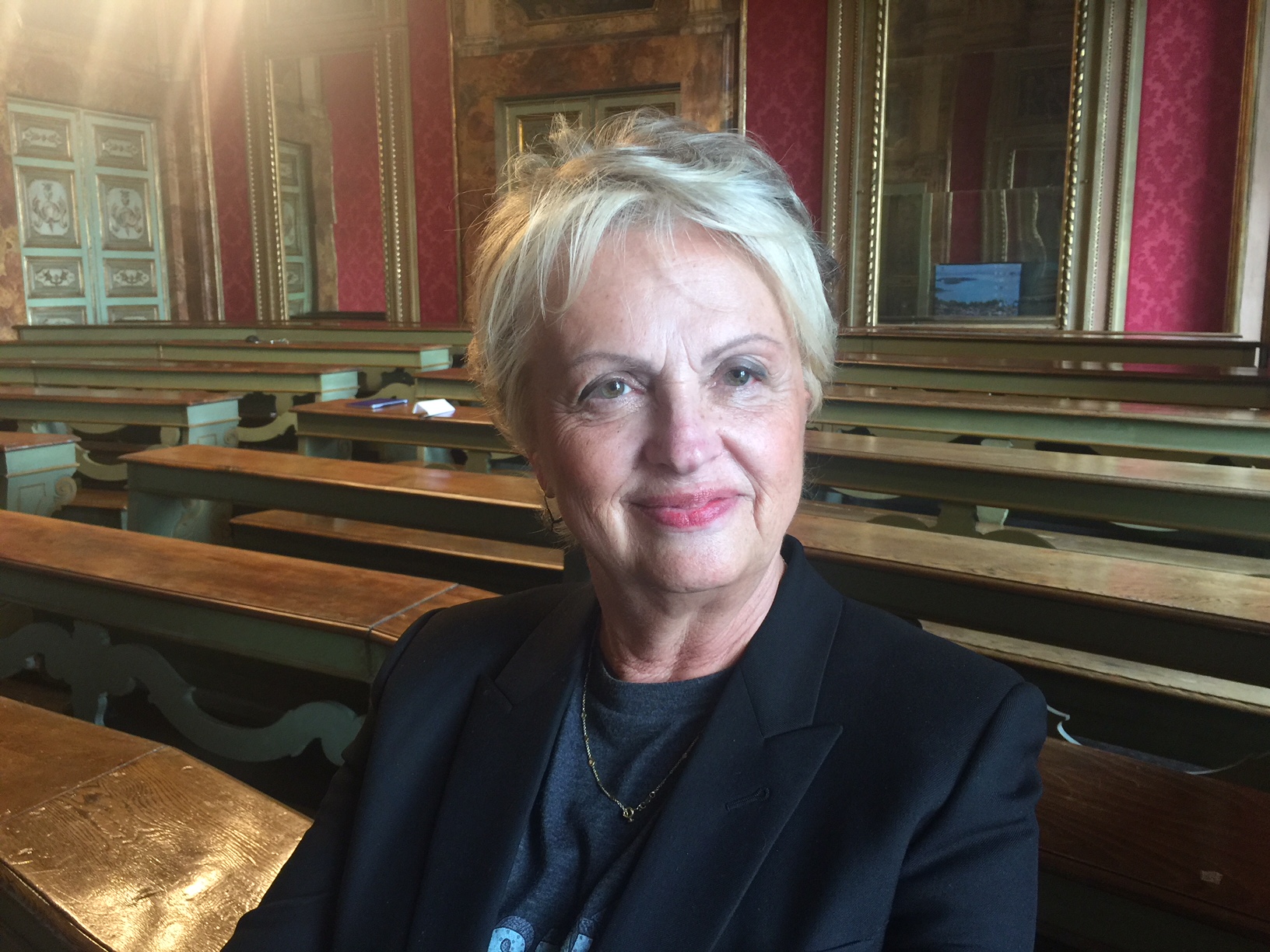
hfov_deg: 61.7
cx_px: 635
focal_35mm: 29
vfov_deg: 48.2
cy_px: 476
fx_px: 1064
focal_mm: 4.15
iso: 64
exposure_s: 1/17
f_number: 2.2
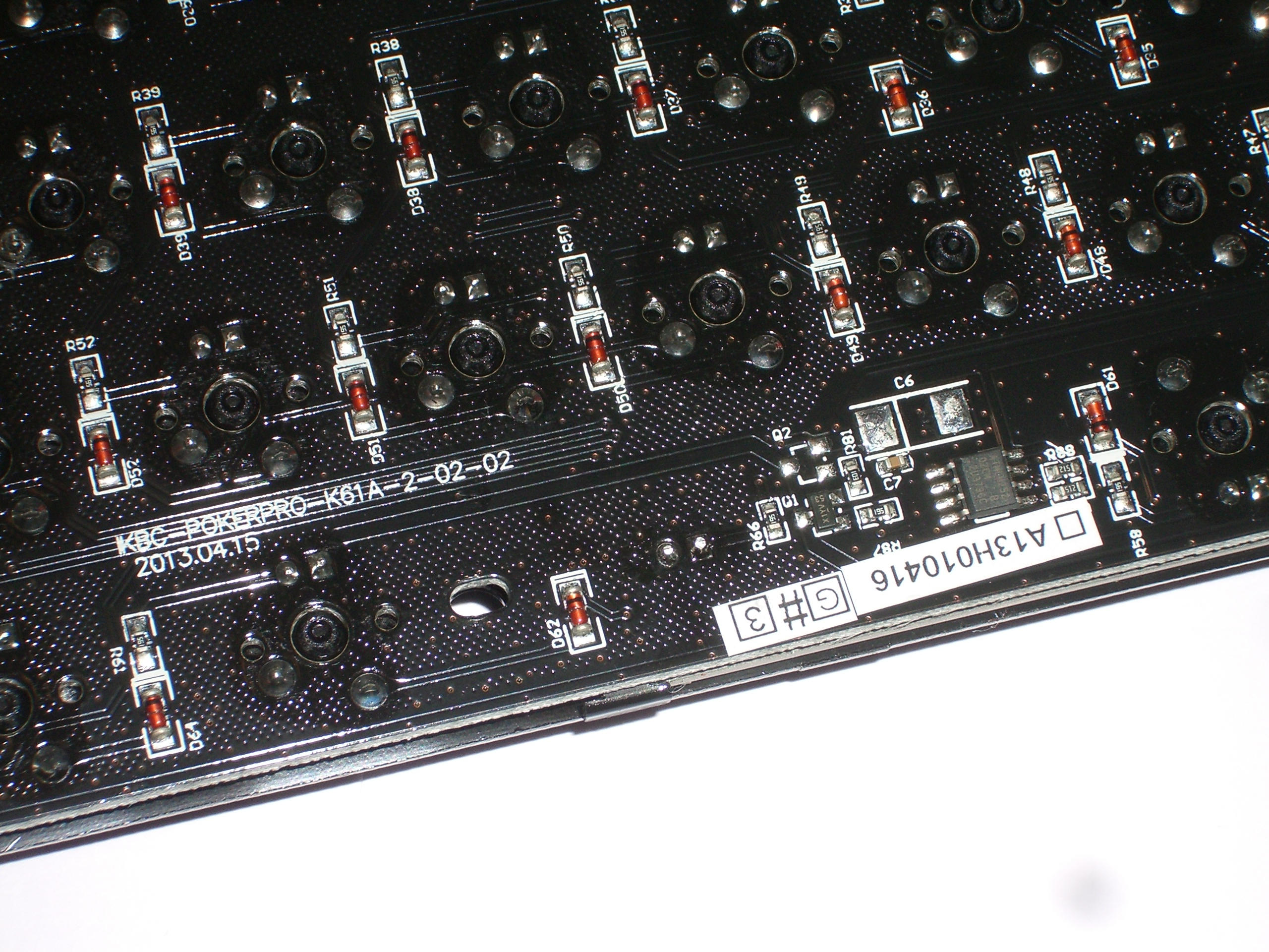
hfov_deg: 18.7
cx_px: 634
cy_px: 476
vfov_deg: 14.1
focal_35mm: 105
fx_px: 3849
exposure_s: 1/60
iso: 80
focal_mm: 17.4
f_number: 7.7
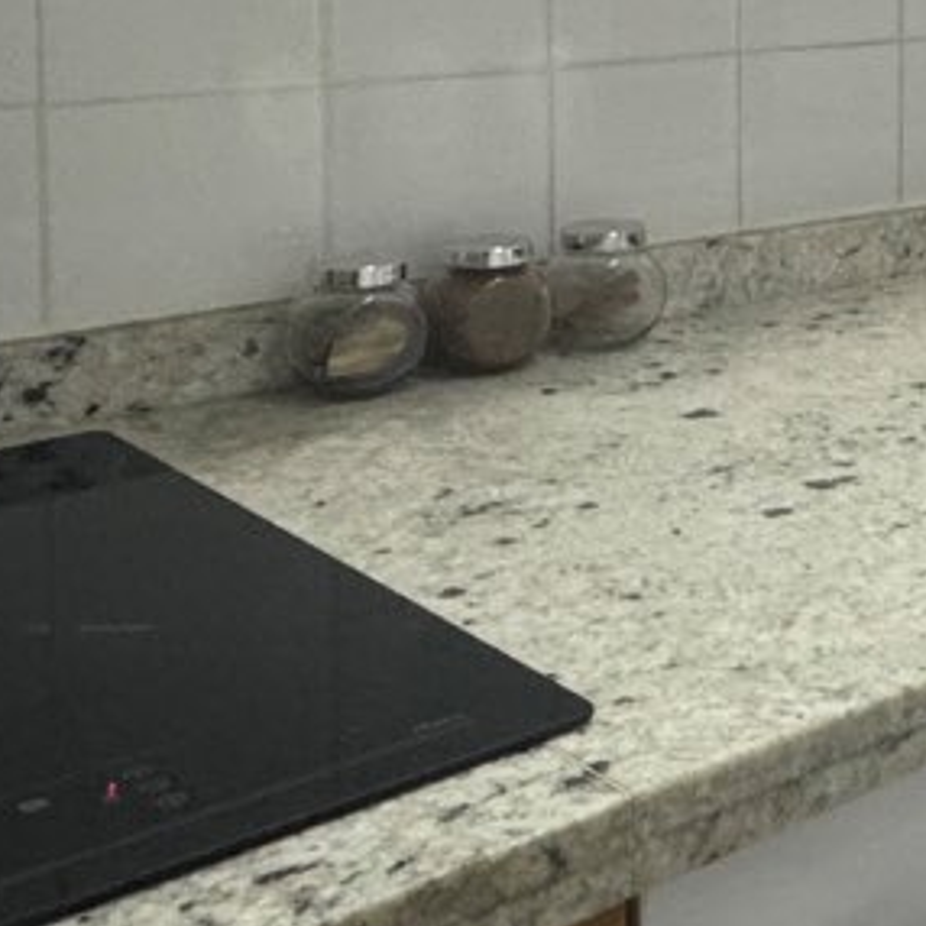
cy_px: 2
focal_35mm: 65
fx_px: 1967
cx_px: 1344
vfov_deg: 25.2
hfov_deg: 22.3
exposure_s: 1/50
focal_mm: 2.22
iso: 250
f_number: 2.2
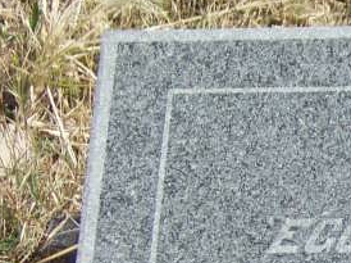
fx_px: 3110
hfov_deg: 6.2
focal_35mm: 307
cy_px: 386
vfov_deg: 4.8
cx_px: 756
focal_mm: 11.7
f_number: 3.2
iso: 64
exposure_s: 1/640
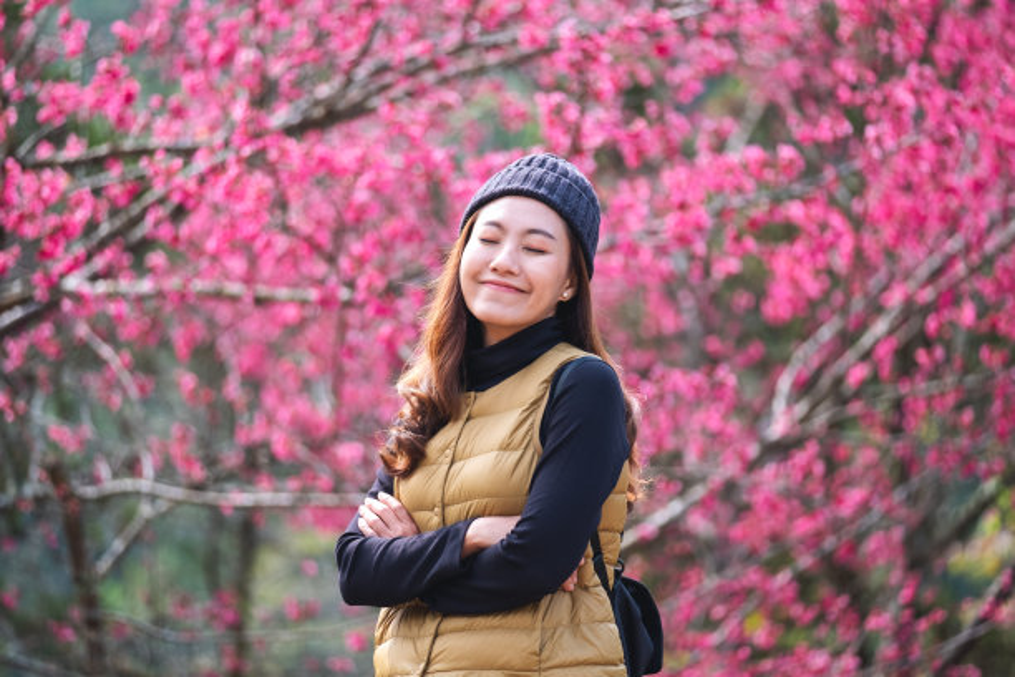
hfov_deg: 9.8
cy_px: 338
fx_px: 5920
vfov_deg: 6.5
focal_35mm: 210
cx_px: 508
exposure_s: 1/600
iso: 200
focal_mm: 140
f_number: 2.8
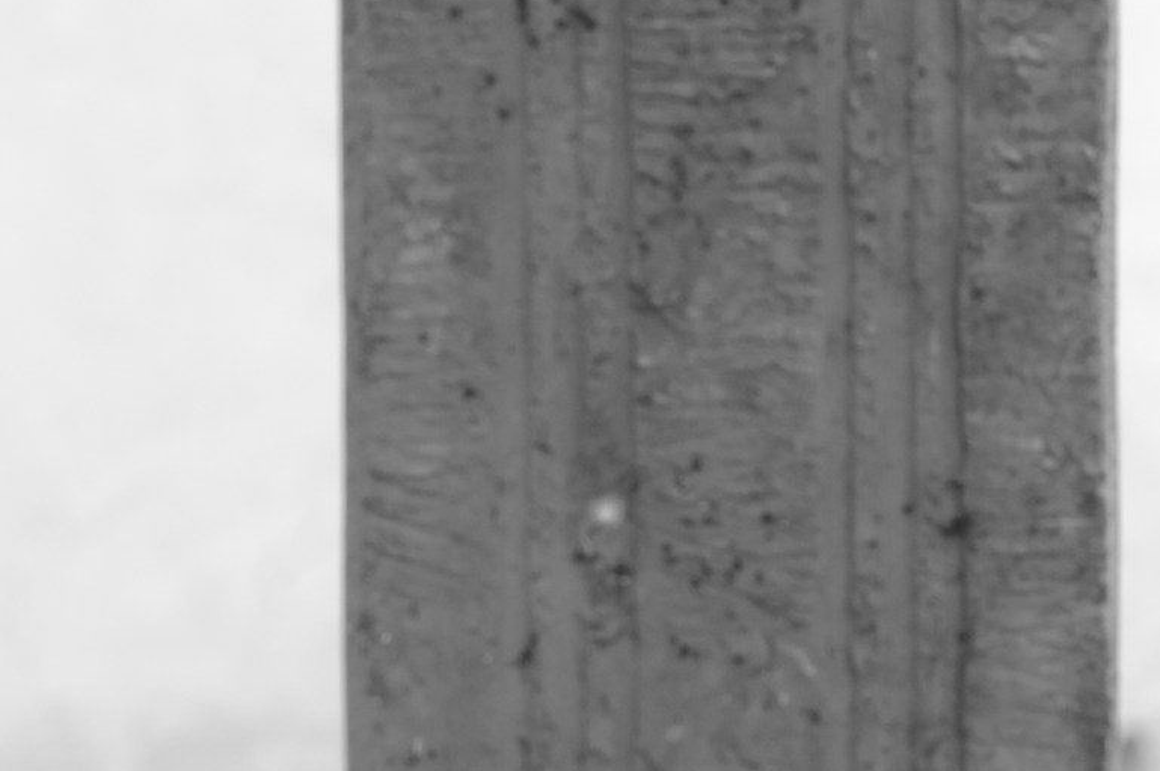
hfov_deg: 15.0
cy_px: 917
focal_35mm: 131
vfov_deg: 10.3
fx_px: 4217
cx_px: -314
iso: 200
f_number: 10
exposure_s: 1/50
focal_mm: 28
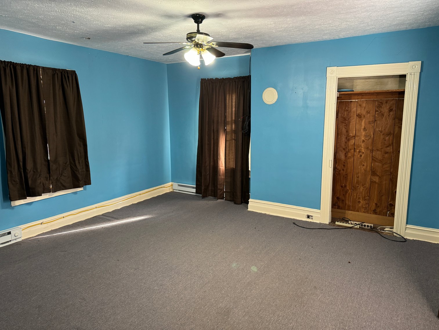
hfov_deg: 71.6
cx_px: 220
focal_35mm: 24
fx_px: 304
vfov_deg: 56.8
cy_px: 165
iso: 320
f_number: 1.78
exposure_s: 1/60
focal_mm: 6.76
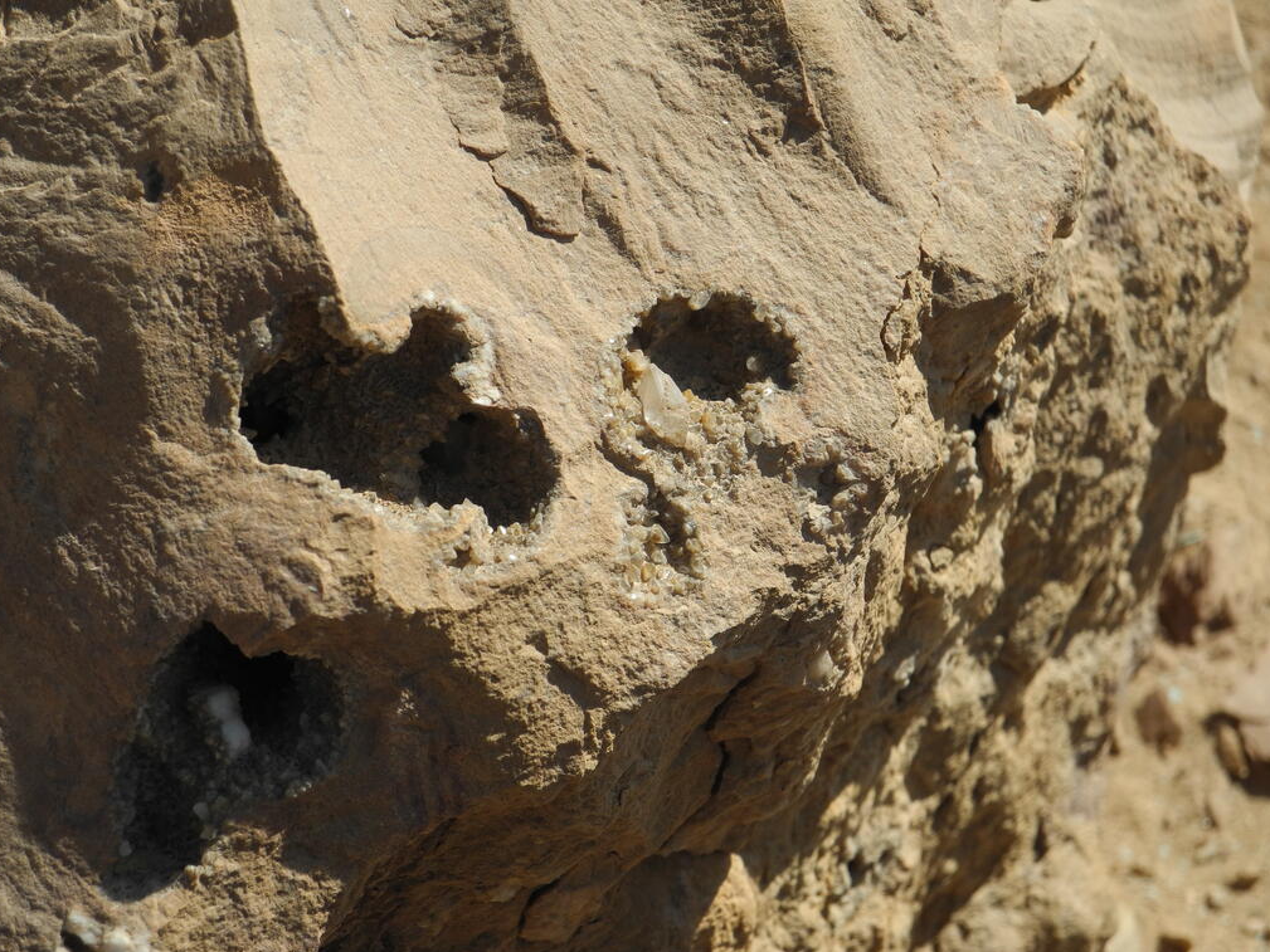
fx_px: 2532
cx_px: 631
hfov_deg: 28.2
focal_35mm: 69
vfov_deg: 21.3
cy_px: 473
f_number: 4
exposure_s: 1/1000
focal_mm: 14.5
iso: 100
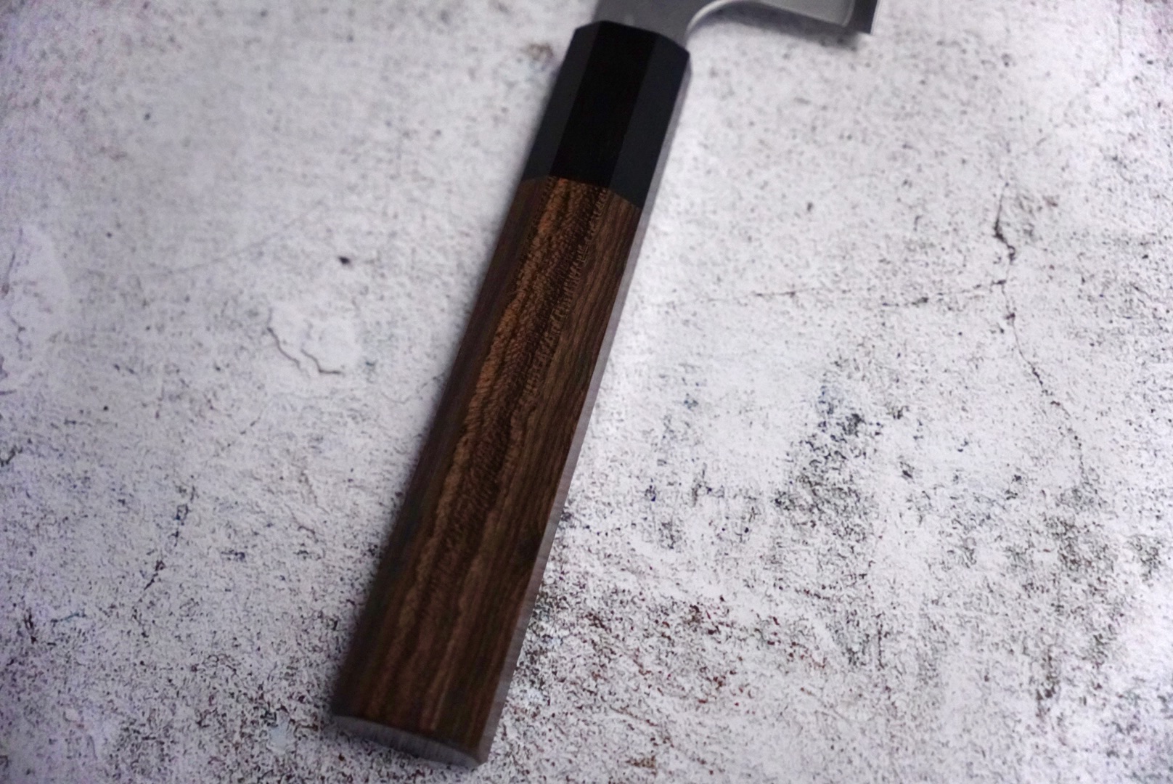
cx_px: 586
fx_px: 1932
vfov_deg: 22.9
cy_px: 392
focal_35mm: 59
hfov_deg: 33.8
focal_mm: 39.5
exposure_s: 1/160
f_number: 3.2
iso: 6400
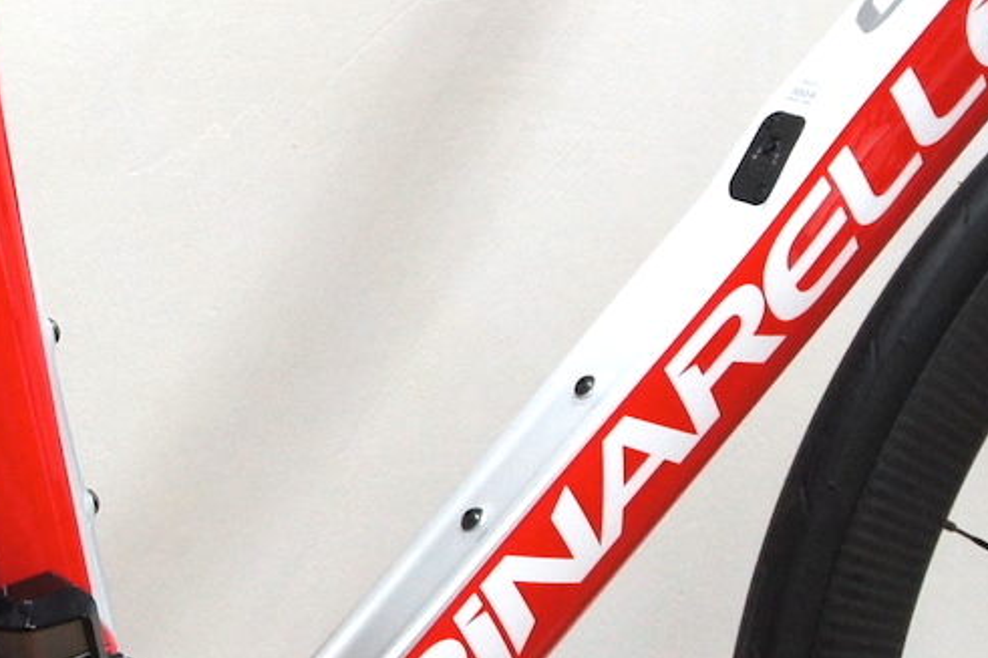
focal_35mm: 188
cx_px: -36
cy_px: 246
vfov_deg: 7.3
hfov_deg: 10.8
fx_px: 5158
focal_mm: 28
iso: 800
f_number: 4
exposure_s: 1/50
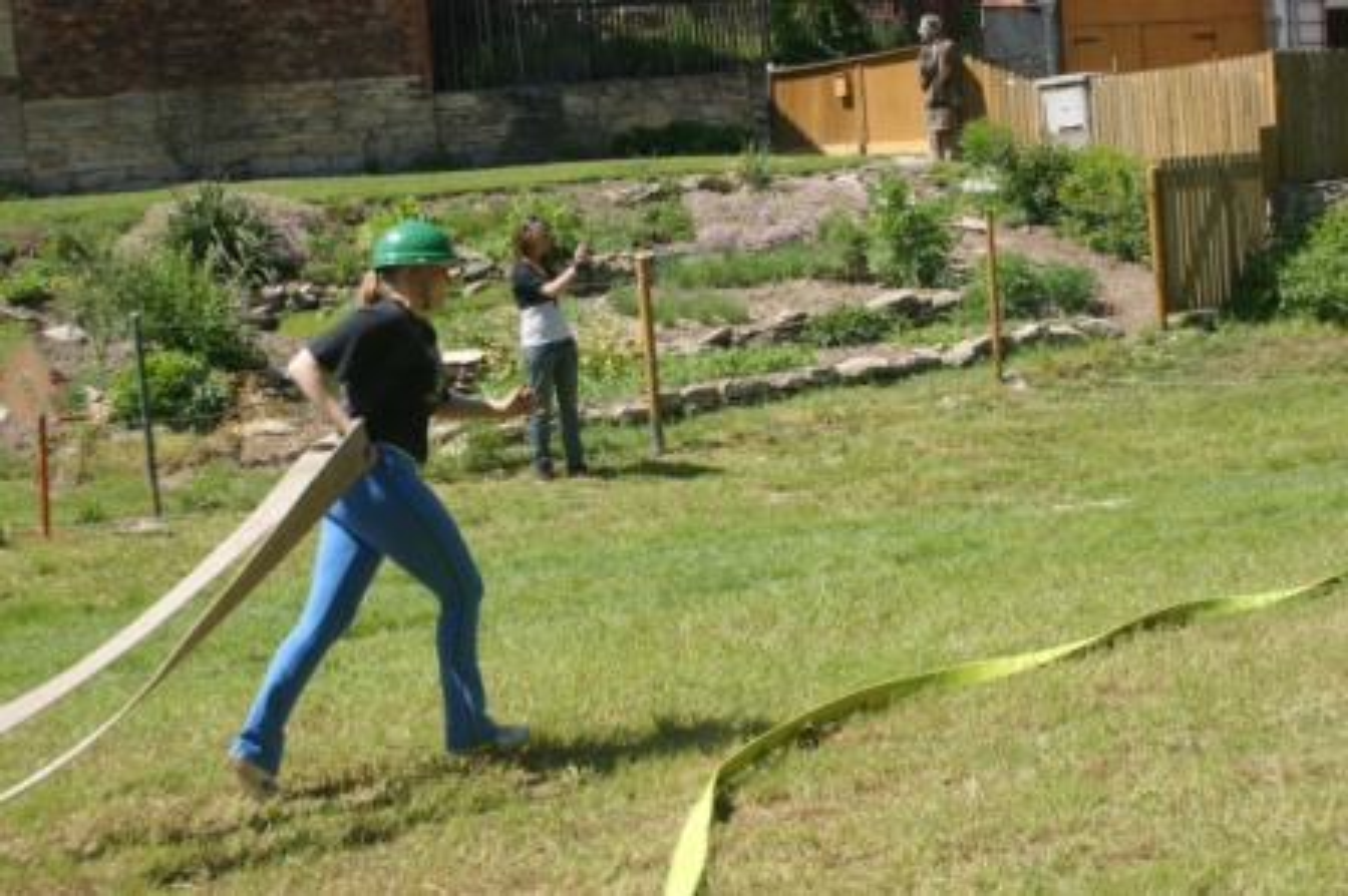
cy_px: 448
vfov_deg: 22.6
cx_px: 674
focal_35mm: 60
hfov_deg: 33.4
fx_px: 2245
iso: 100
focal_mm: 40
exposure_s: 1/320
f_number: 5.6
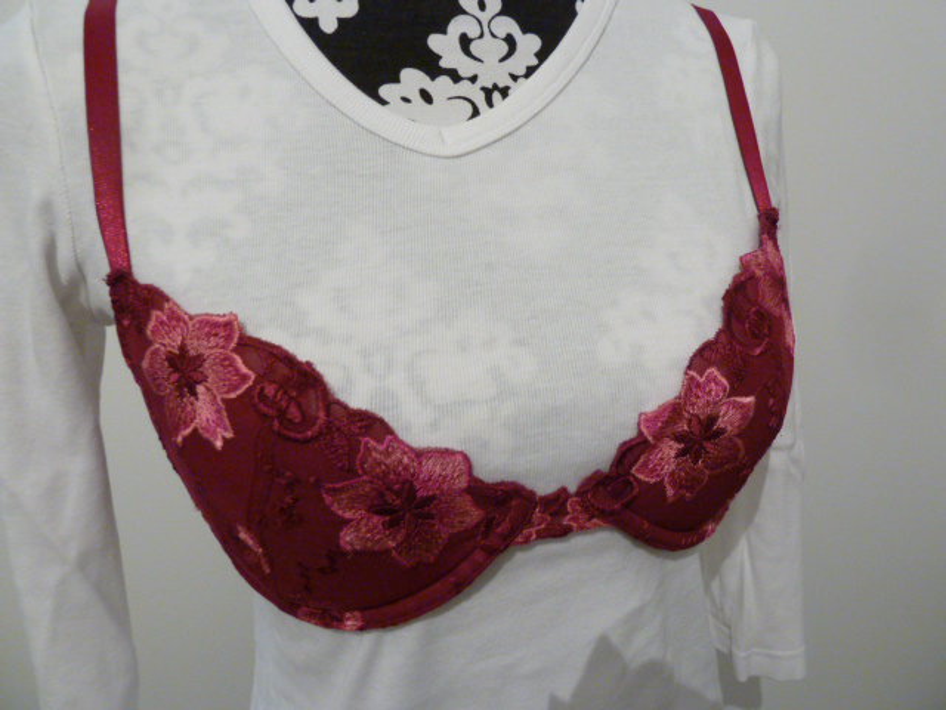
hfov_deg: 69.4
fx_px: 683
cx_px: 473
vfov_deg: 54.9
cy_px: 355
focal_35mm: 25
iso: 400
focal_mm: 4.1
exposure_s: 1/10
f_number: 3.3
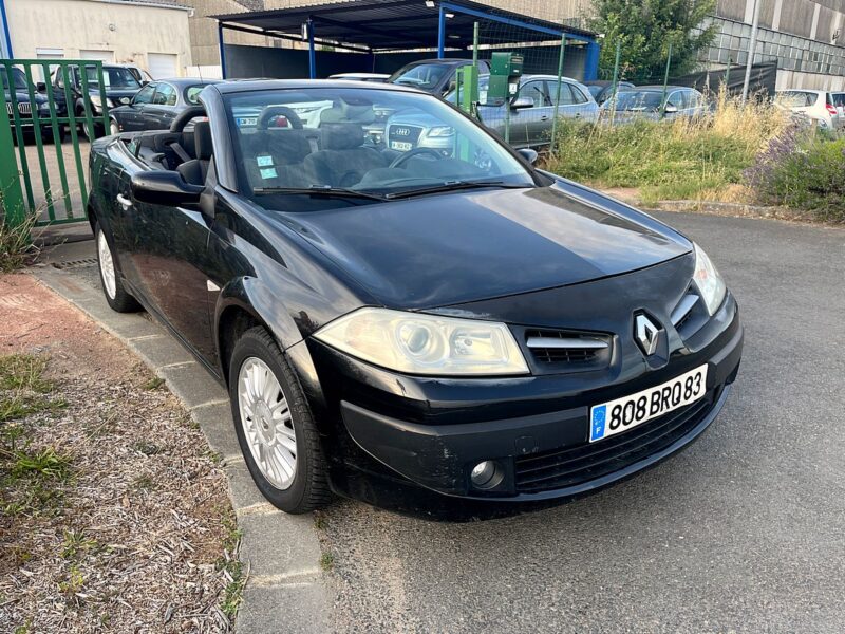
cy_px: 317
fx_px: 635
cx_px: 422
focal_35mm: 26
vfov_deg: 53.1
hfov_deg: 67.3
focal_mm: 5.1
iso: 50
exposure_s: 1/340
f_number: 1.6
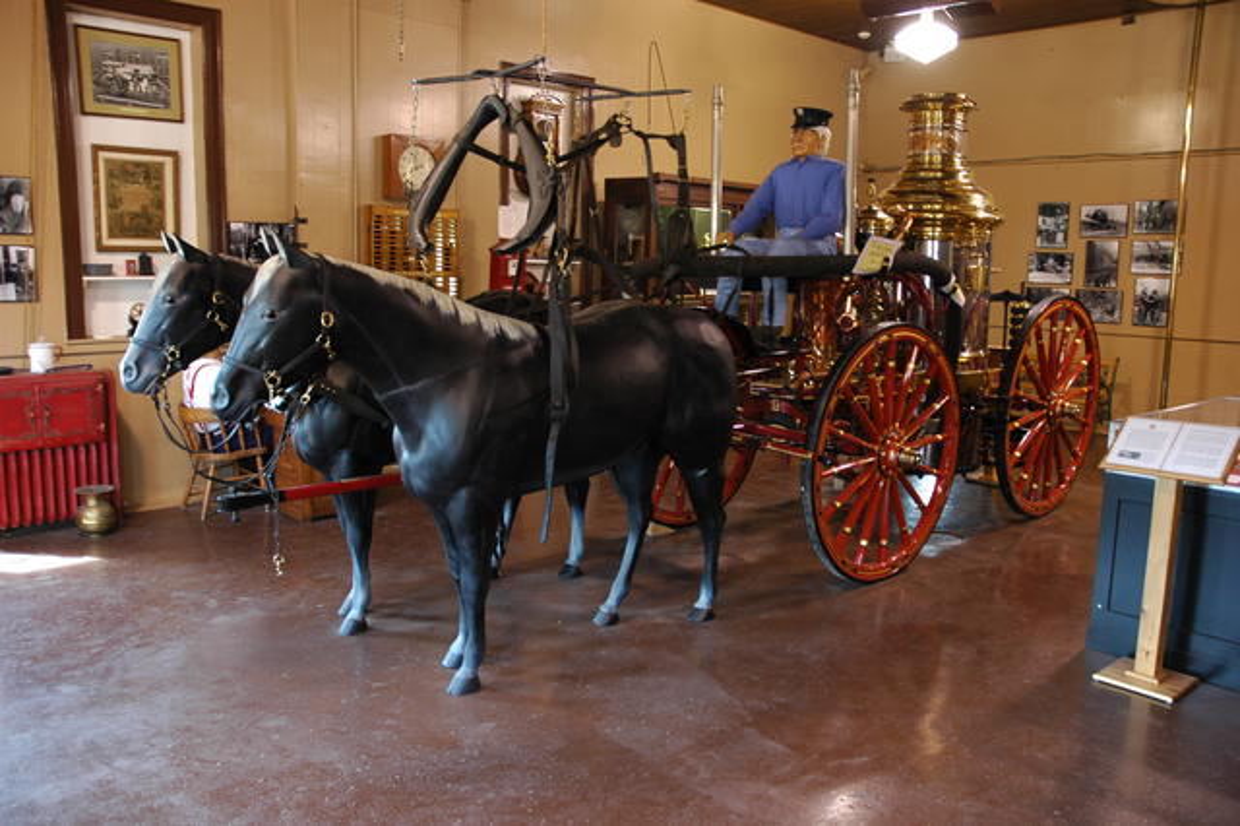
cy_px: 413
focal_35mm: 27
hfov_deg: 67.4
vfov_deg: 47.9
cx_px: 620
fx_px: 929
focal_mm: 18
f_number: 3.5
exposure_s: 1/15
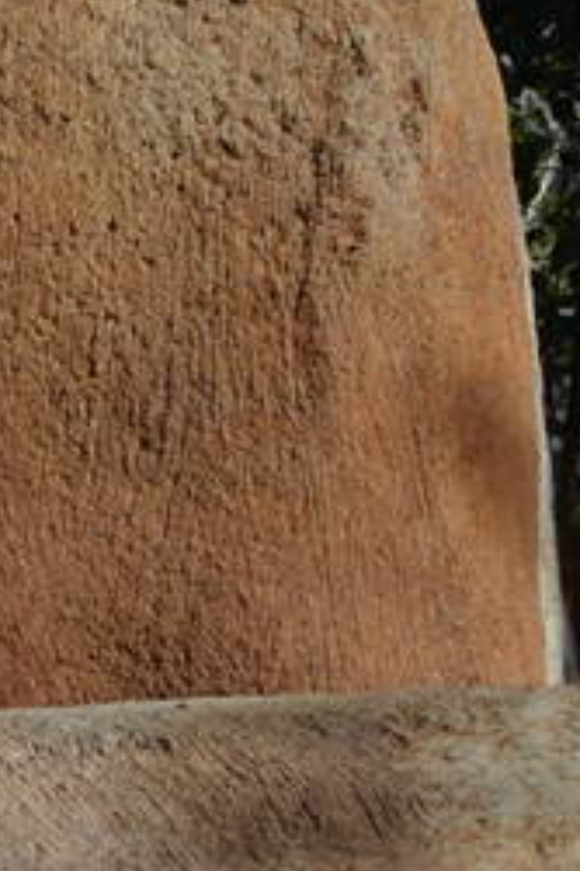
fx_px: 16189
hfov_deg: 2.0
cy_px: -510
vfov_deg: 3.1
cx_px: -1969
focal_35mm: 669
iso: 200
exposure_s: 1/800
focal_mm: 70
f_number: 7.1
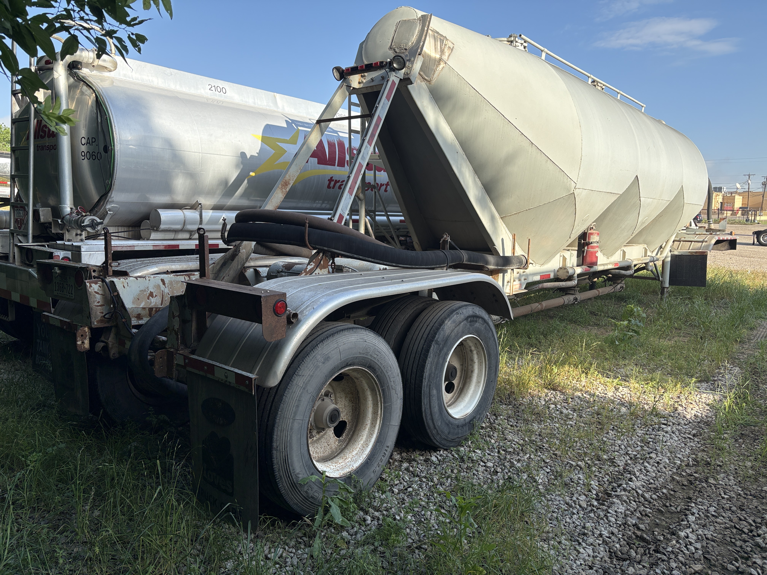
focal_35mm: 26
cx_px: 384
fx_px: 576
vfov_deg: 53.1
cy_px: 288
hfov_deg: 67.3
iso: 50
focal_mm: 5.96
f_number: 1.6
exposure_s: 1/1420
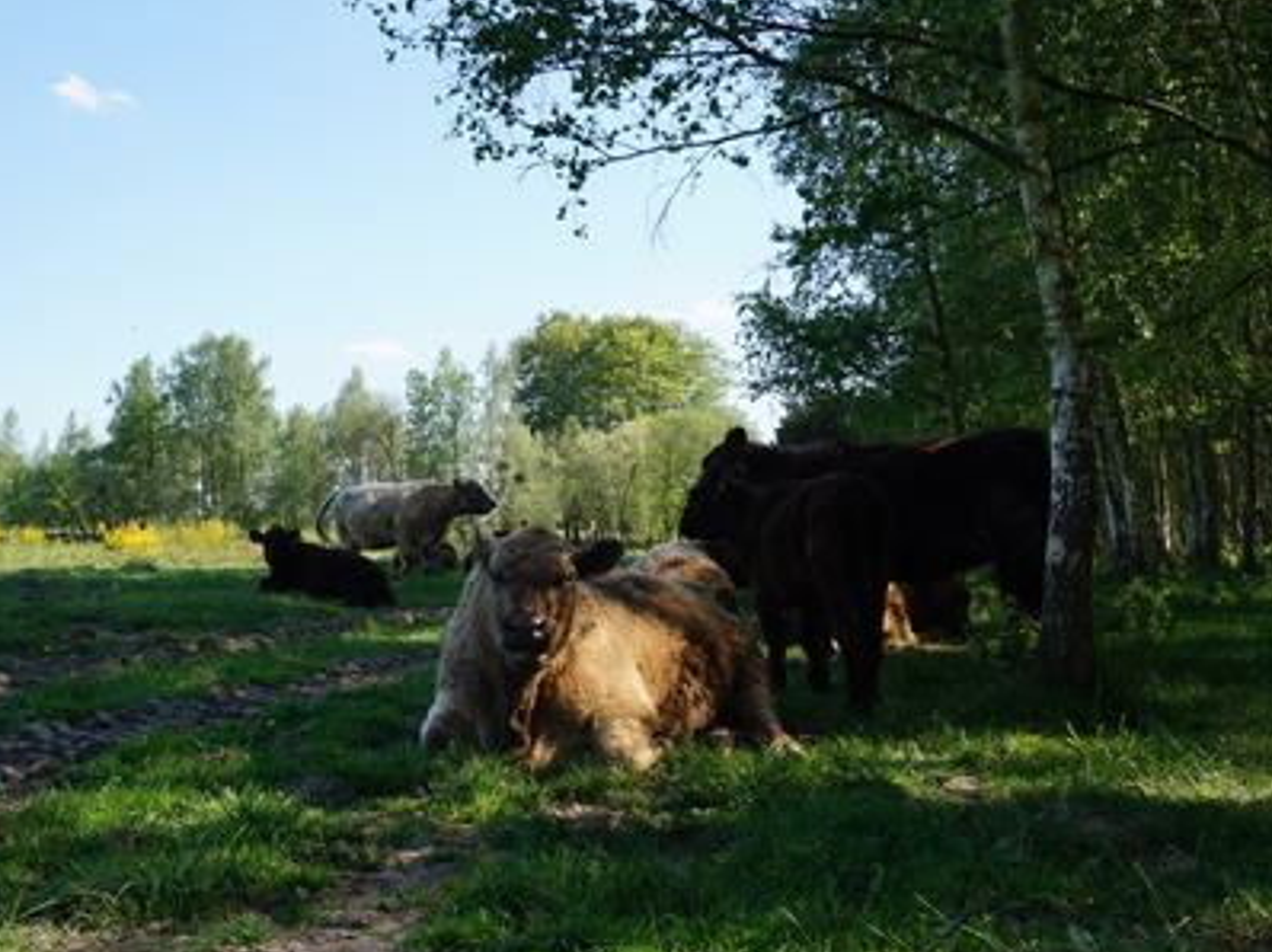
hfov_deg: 46.7
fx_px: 1469
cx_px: 550
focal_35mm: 40
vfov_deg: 35.9
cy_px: 482
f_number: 10
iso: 100
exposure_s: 1/80
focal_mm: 24
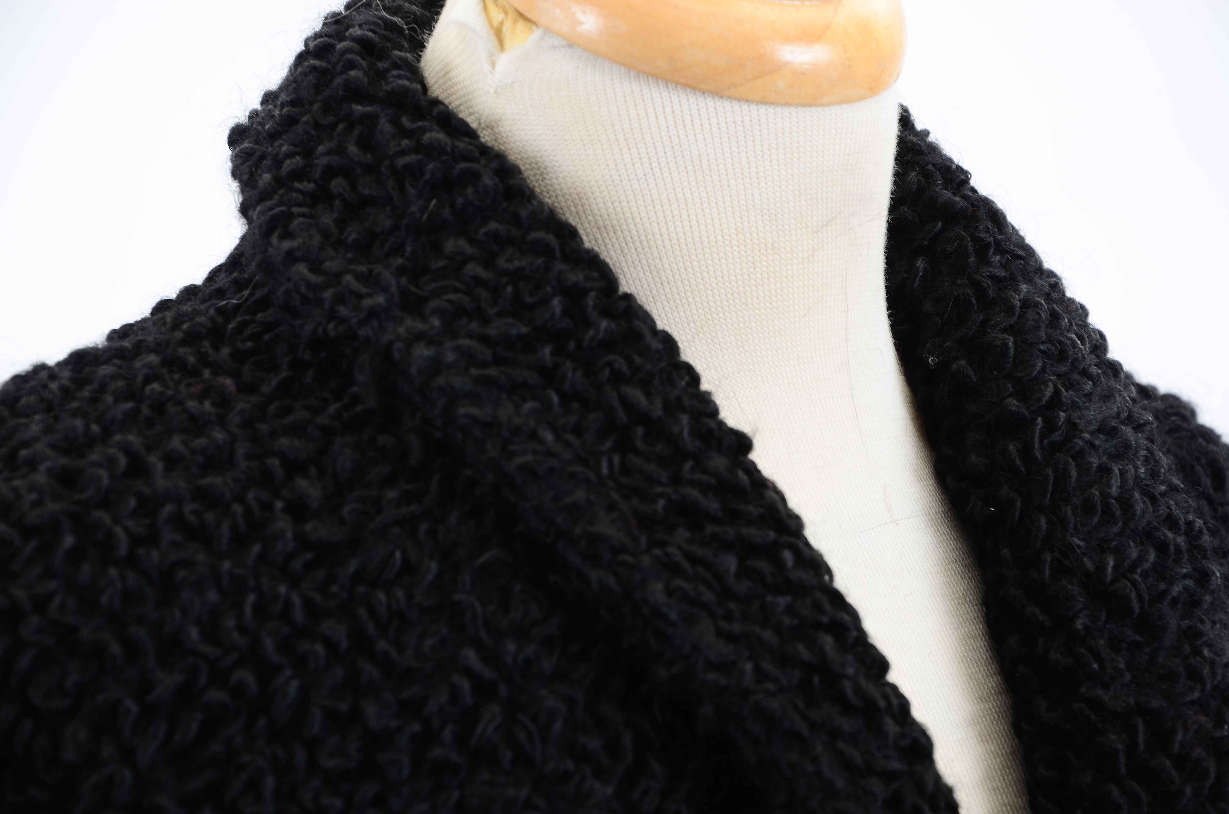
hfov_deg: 13.1
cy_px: 407
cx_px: 614
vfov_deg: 8.7
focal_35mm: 158
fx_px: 5366
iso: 160
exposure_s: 1/80
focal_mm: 105
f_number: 7.1
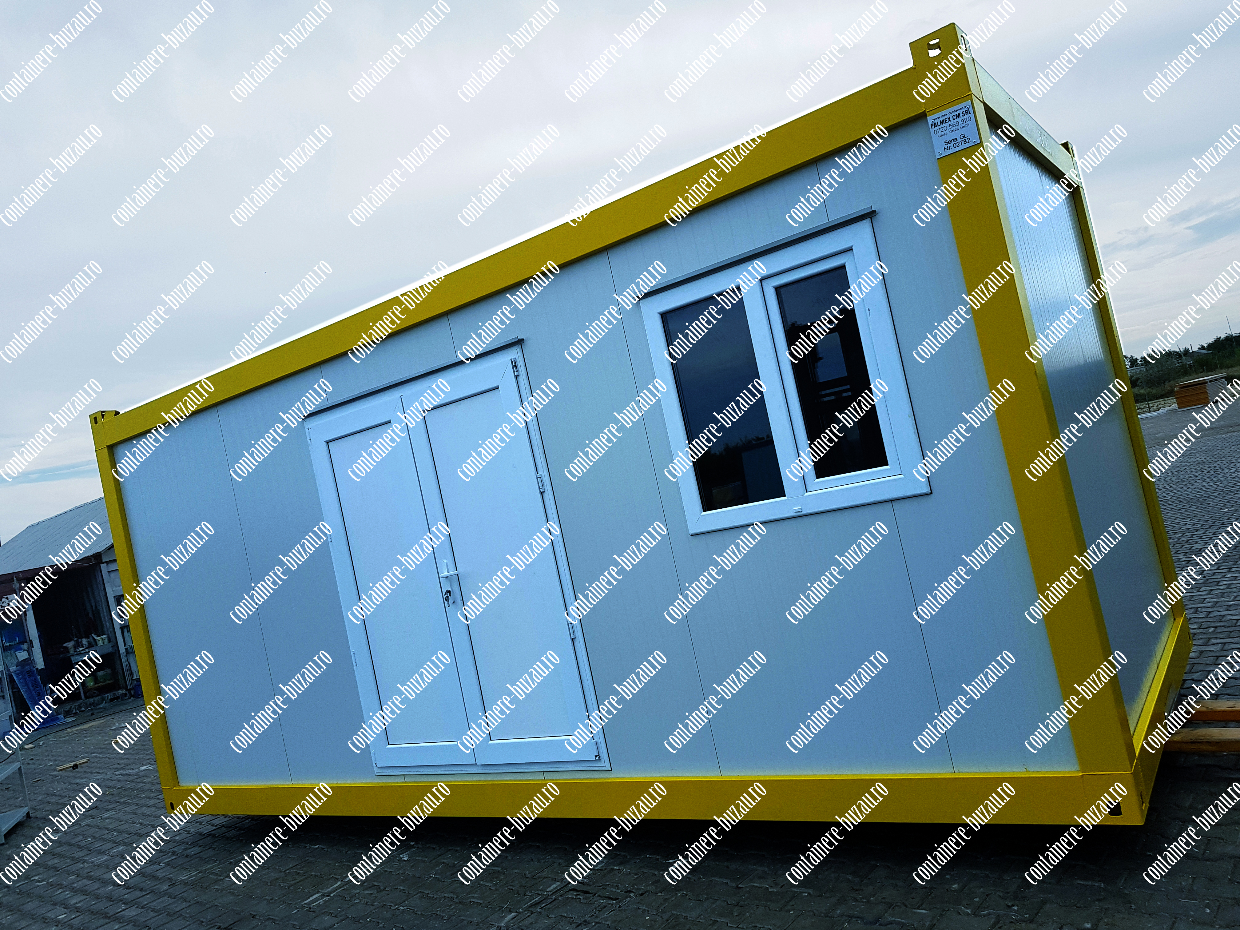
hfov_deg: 67.3
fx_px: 931
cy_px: 465
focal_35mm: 26
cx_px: 620
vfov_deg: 53.1
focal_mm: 4.2
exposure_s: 1/2808
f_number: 1.7
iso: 40
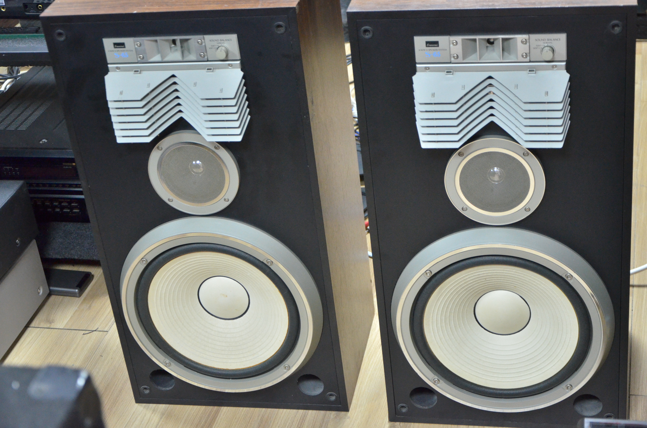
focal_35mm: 68
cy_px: 214
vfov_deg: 20.1
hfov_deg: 29.9
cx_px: 324
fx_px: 1211
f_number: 4.8
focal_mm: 45
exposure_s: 1/40
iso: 2000
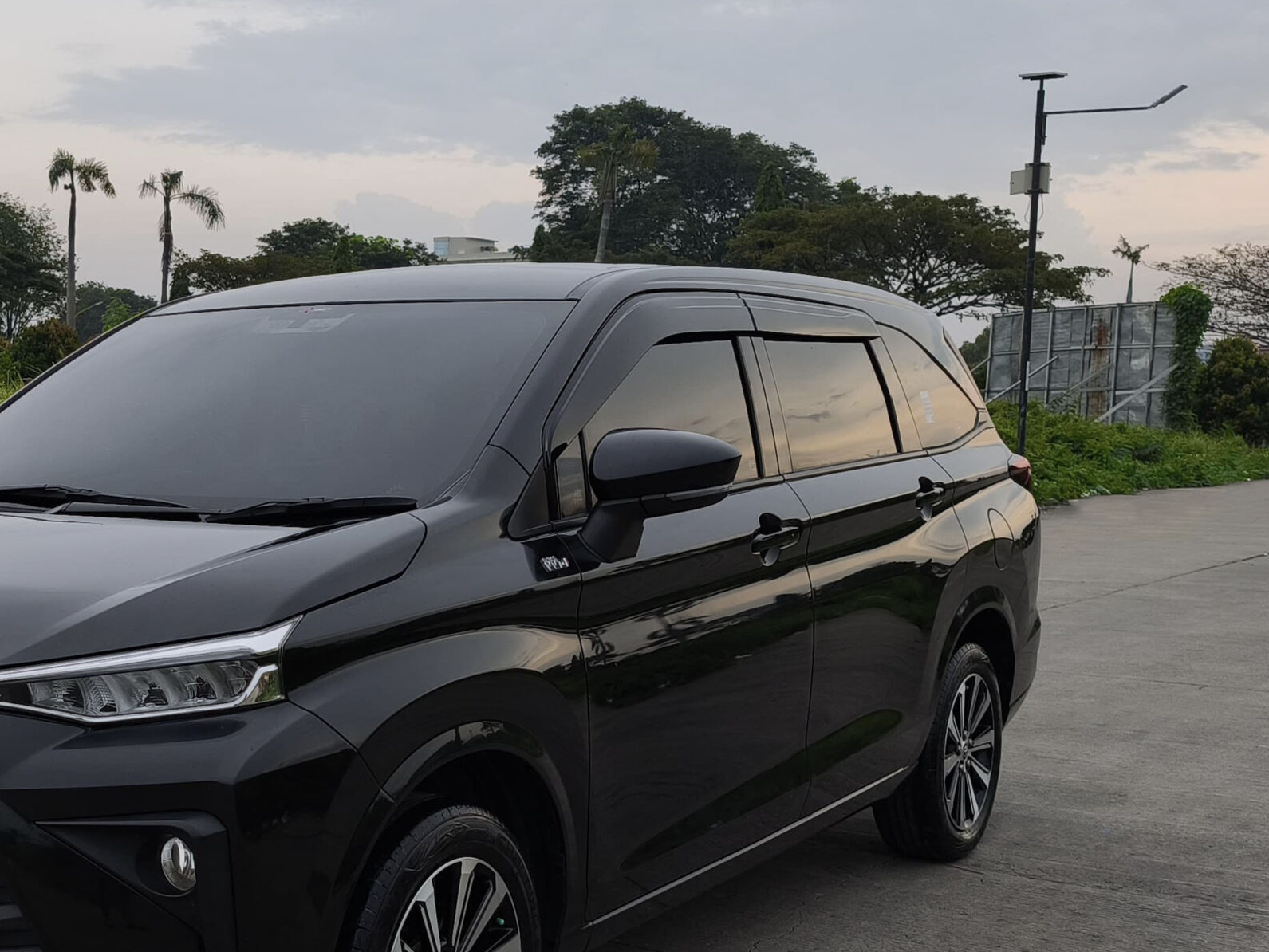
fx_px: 1357
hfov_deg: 47.9
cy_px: 669
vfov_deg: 38.0
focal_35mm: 37
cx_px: 288
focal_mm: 6.57
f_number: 1.6
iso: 50
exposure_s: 1/2663
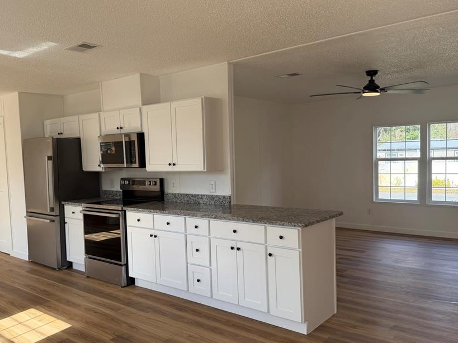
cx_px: 209
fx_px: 397
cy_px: 182
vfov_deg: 46.8
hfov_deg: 59.9
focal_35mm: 30
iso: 100
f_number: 1.78
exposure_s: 1/660
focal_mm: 6.76
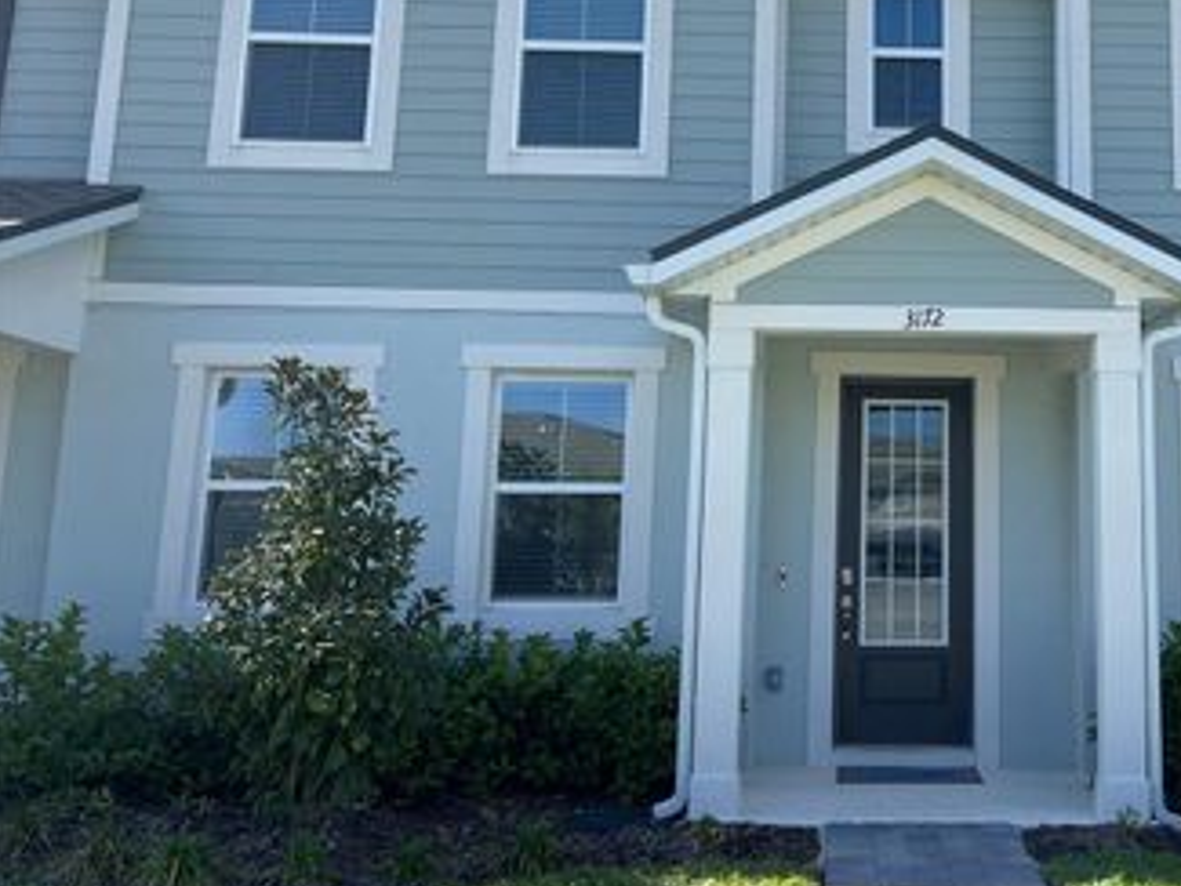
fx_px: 1365
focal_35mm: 40
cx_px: 901
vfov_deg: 35.7
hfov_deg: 45.0
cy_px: 314
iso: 50
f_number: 1.6
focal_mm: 5.1
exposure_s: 1/2660
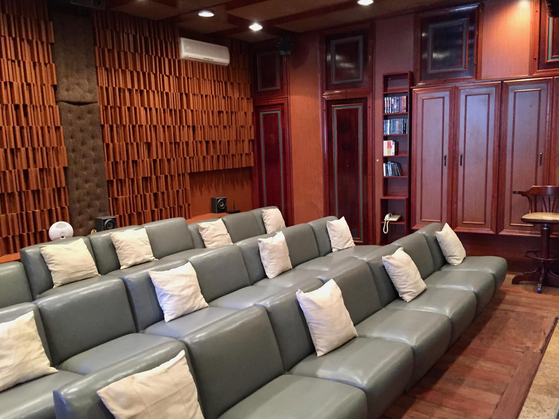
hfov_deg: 61.7
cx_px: 280
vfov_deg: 48.2
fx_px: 468
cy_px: 210
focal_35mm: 29
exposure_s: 1/15
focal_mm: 4.15
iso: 250
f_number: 2.2
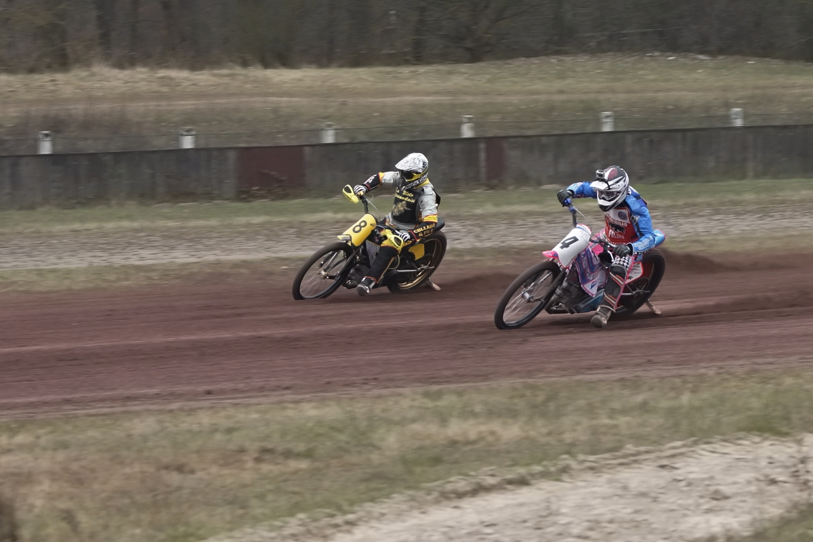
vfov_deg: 6.8
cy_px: 271
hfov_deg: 10.2
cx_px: 406
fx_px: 4573
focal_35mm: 202
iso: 400
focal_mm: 135
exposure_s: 1/400
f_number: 8
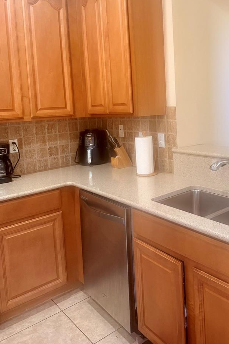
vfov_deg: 58.0
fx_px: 305
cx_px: 154
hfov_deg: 40.6
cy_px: 128
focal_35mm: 32
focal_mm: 6.76
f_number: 1.78
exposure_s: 1/60
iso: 200
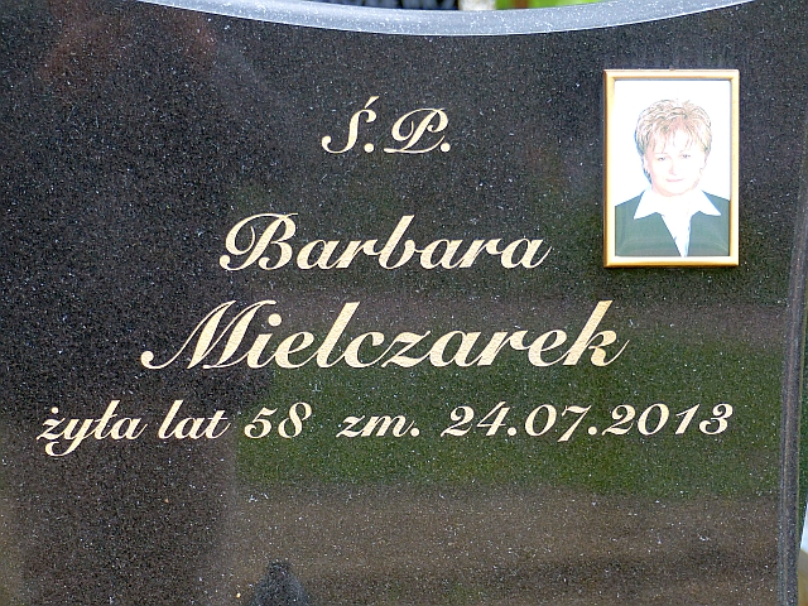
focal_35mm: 175
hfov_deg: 11.3
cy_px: 303
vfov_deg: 8.5
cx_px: 404
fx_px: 4085
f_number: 2.8
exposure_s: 1/100
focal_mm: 31.5
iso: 100
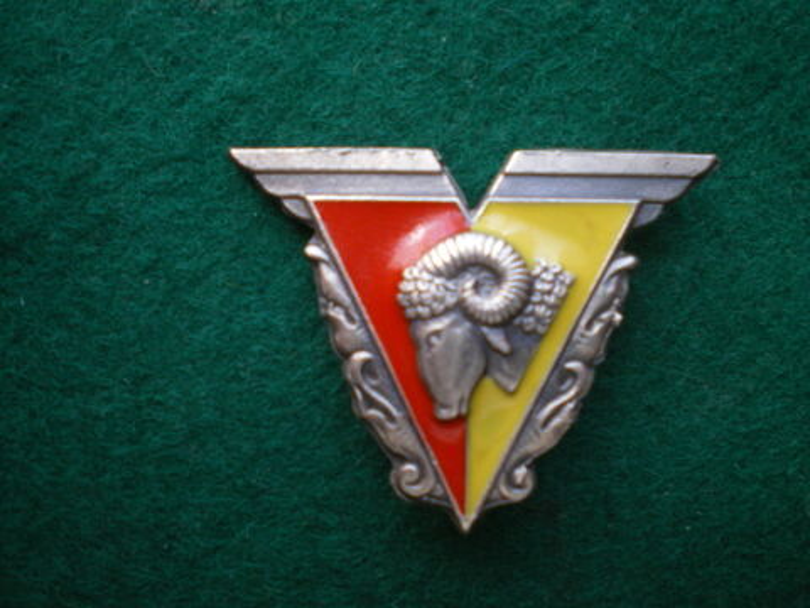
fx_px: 889
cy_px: 304
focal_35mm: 38
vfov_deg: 37.7
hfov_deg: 49.0
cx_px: 405
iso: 100
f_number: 3.1
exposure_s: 1/50
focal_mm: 6.3
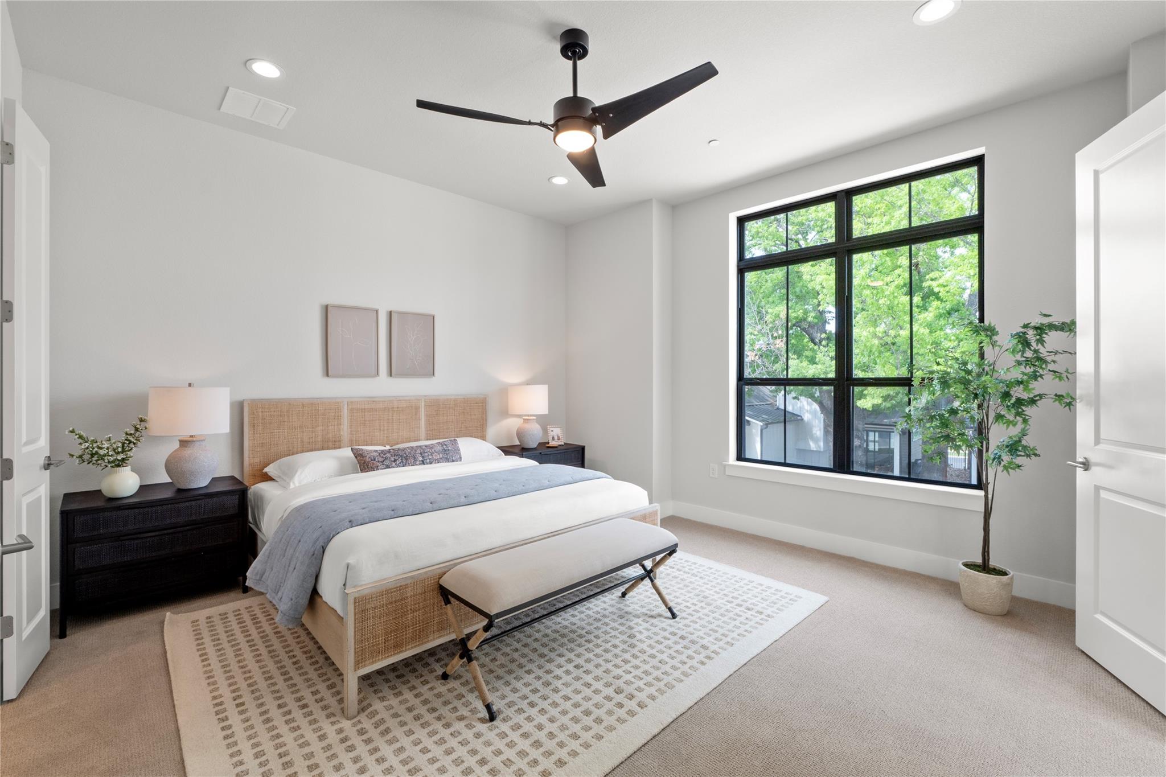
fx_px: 486
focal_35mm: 15
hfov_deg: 100.4
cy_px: 388
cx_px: 583
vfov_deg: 77.3
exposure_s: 1/1.25
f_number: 11
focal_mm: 10
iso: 250
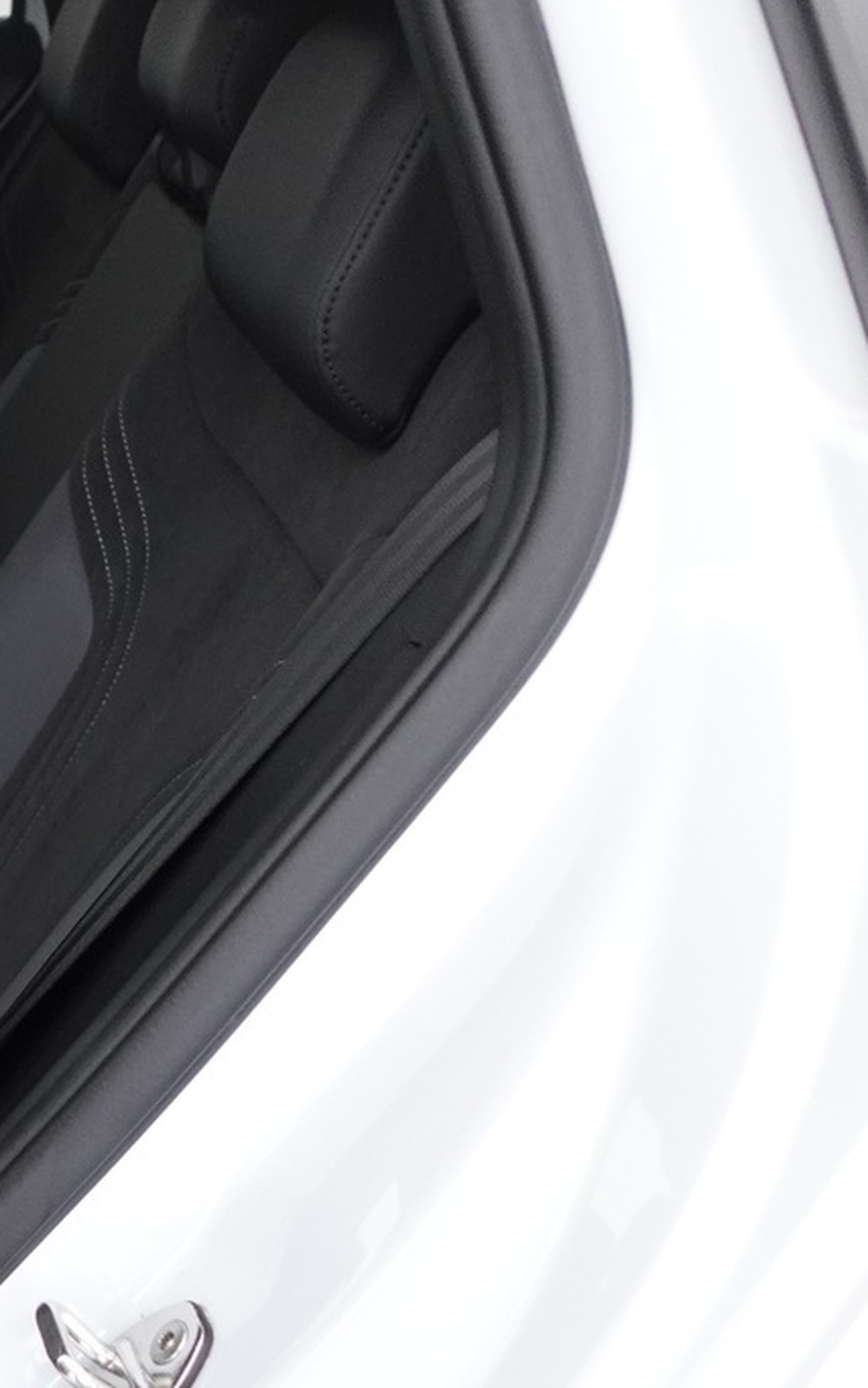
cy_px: 1055
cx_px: -547
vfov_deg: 34.3
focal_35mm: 58
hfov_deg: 18.8
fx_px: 2195
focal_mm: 9.4
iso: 800
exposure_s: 1/25
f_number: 1.8
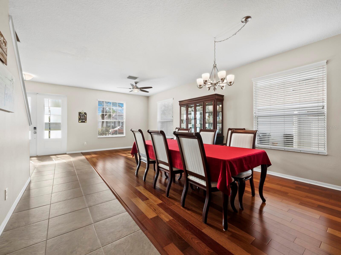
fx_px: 138
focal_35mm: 14
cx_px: 170
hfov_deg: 102.1
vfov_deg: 85.7
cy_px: 128
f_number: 11
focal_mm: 7
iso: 400
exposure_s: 1/8
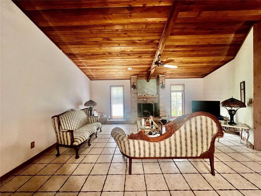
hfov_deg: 106.2
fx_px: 98
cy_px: 98
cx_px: 130
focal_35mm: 13
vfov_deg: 89.9
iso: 640
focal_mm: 1.57
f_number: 1.8
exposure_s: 1/60
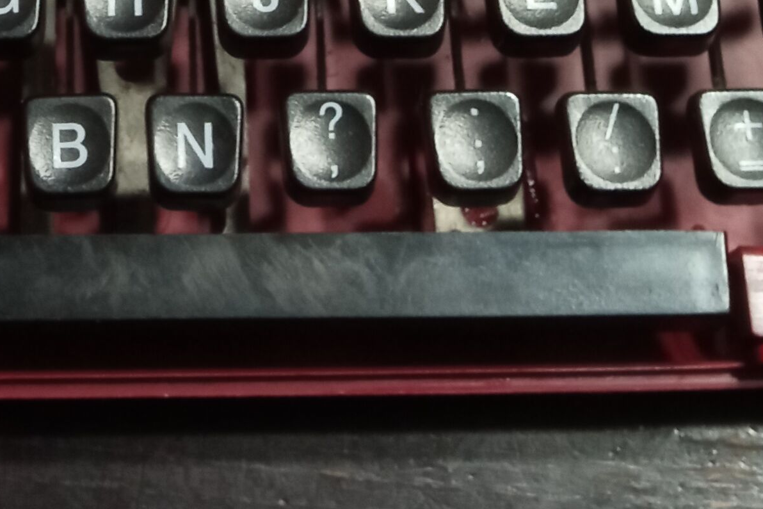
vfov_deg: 12.0
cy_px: -597
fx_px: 2077
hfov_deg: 20.5
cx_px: 111
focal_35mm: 98
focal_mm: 3.79
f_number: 2.2
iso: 465
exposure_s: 1/33.3
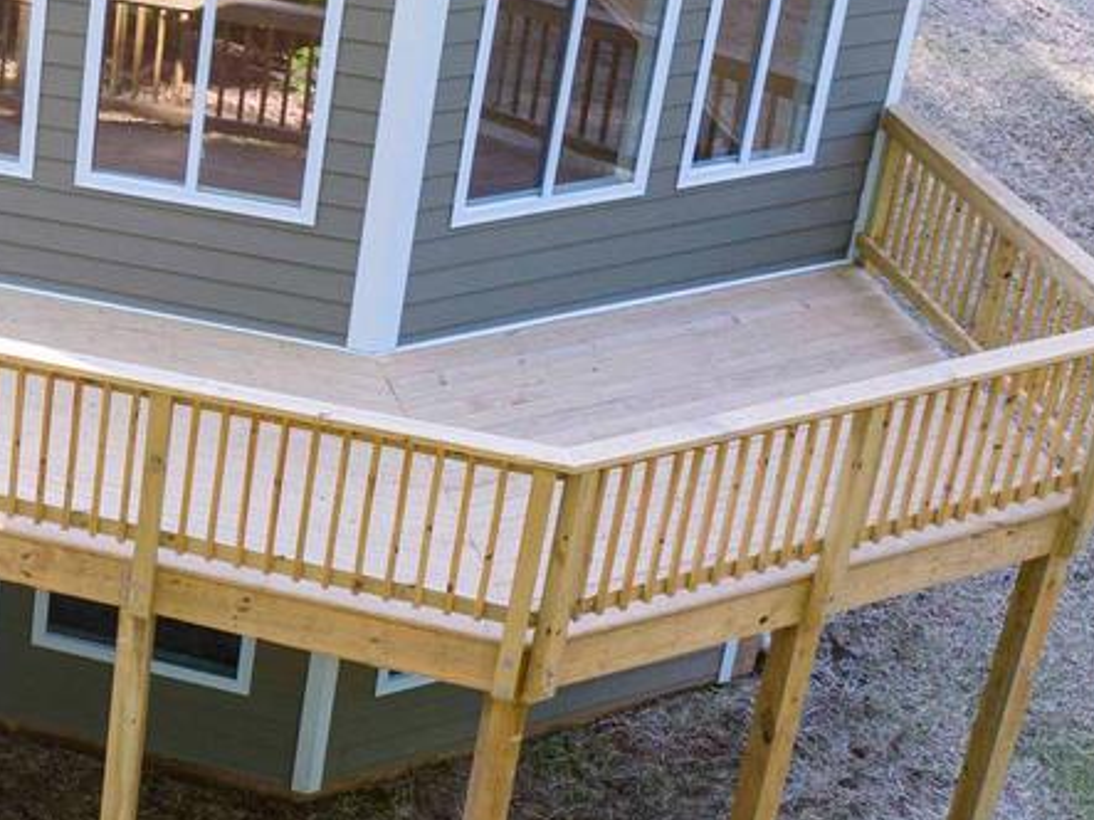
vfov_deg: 18.7
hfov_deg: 21.9
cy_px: 185
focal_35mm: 78
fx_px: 2464
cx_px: -415
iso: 120
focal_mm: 12.29
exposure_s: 1/80
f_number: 2.8
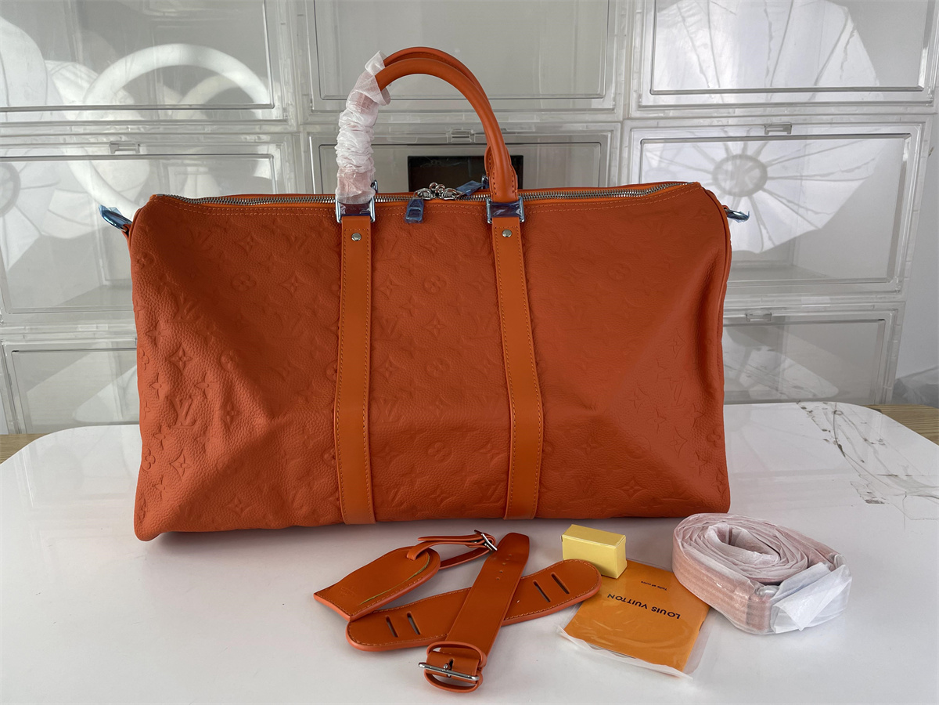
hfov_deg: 67.3
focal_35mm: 26
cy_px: 352
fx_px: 705
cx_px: 470
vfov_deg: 53.1
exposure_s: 1/197
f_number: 1.6
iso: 32
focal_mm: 4.2
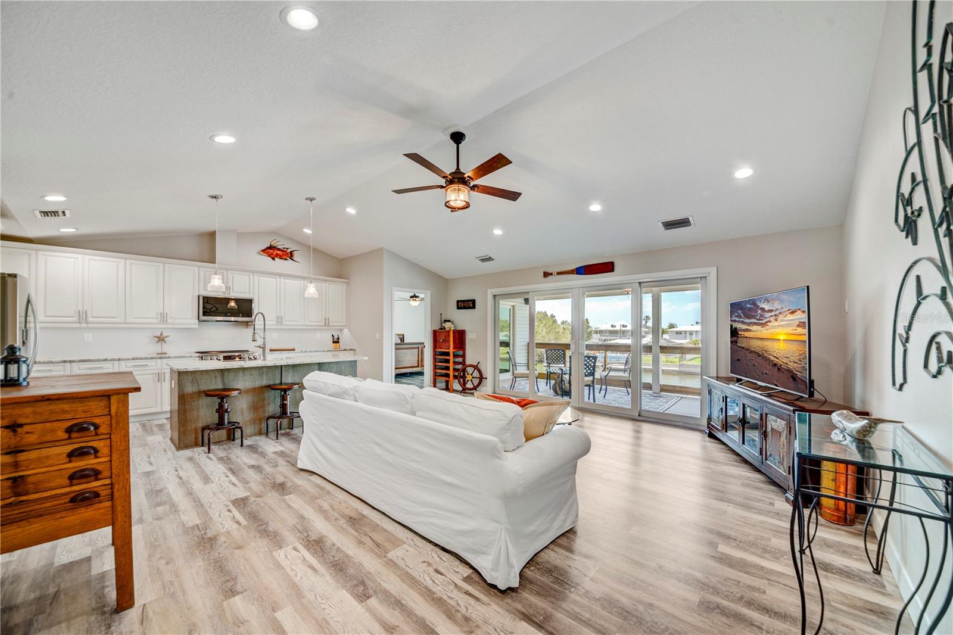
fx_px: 318
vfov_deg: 90.0
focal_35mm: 12
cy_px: 318
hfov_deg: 112.6
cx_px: 476
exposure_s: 1/40
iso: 400
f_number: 8
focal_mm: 12
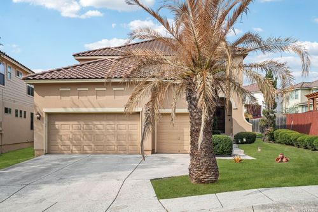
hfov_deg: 54.5
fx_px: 309
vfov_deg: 37.8
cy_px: 106
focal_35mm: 35
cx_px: 159
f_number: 8
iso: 200
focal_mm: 35
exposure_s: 1/500
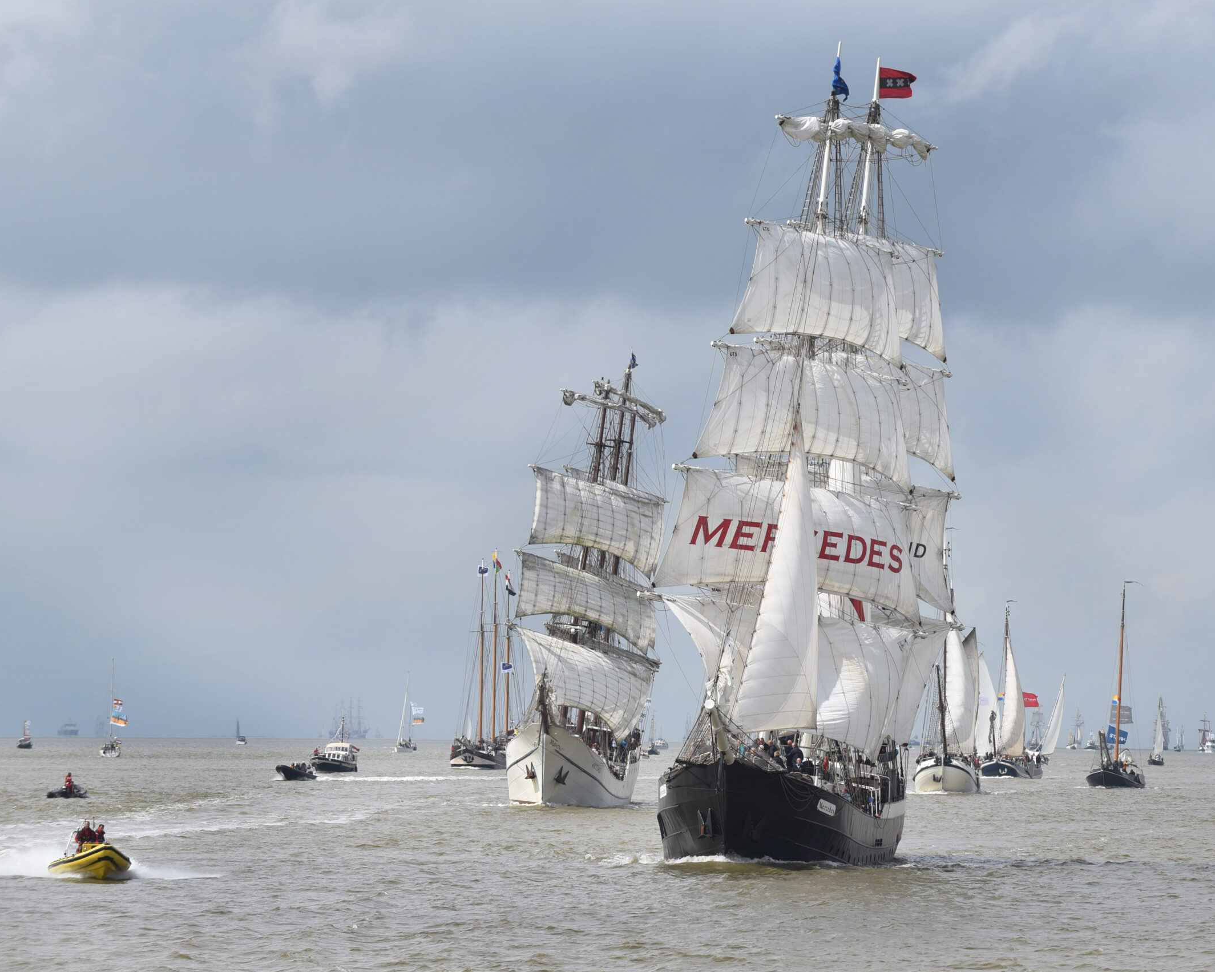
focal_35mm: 175
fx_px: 6293
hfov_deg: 11.0
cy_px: 486
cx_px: 719
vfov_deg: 8.8
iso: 160
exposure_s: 1/800
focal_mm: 155
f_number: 7.1
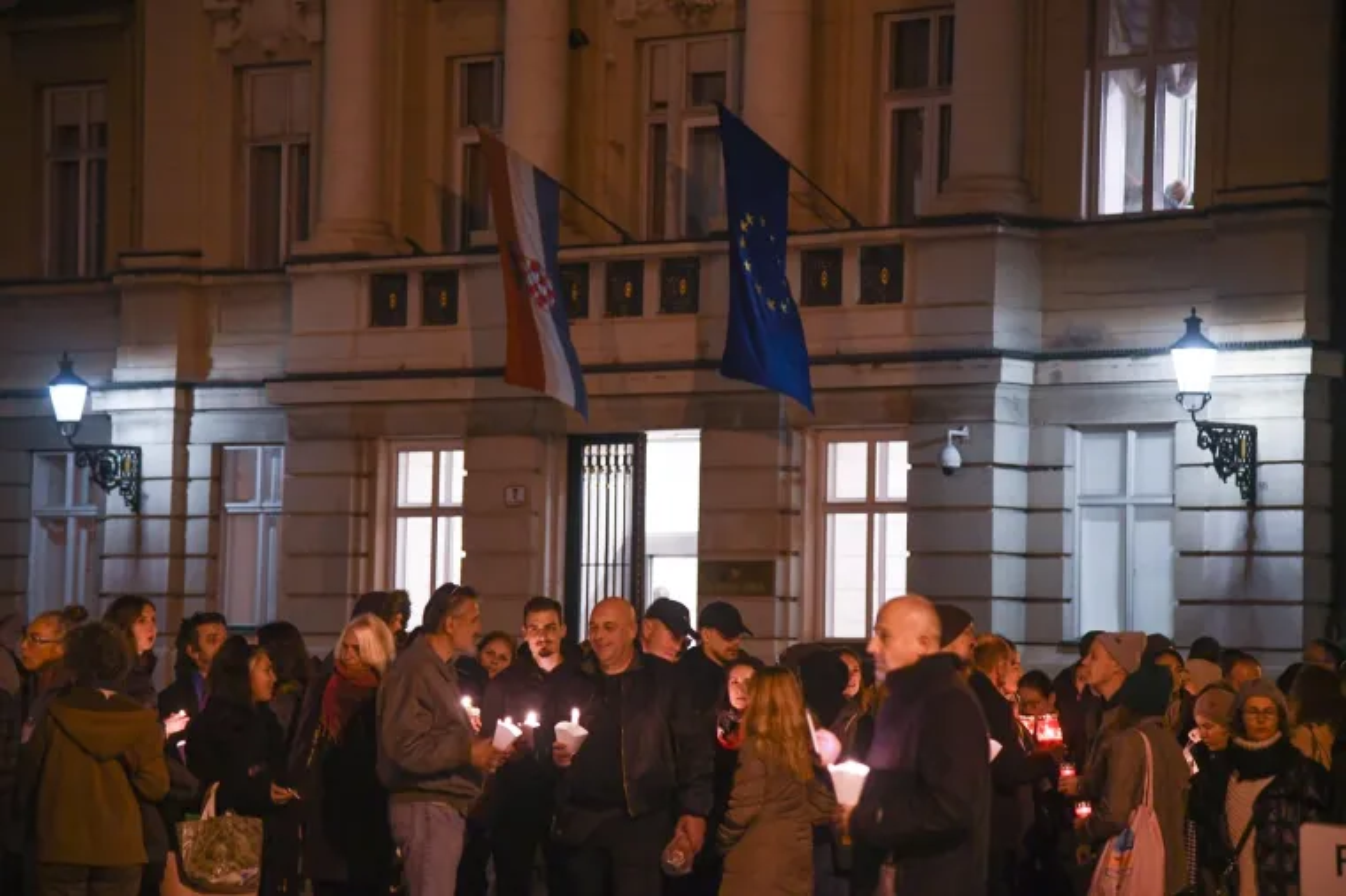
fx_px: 3924
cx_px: 673
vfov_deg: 13.0
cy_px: 448
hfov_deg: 19.5
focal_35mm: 105
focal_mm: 105
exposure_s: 1/25
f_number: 4
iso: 4000
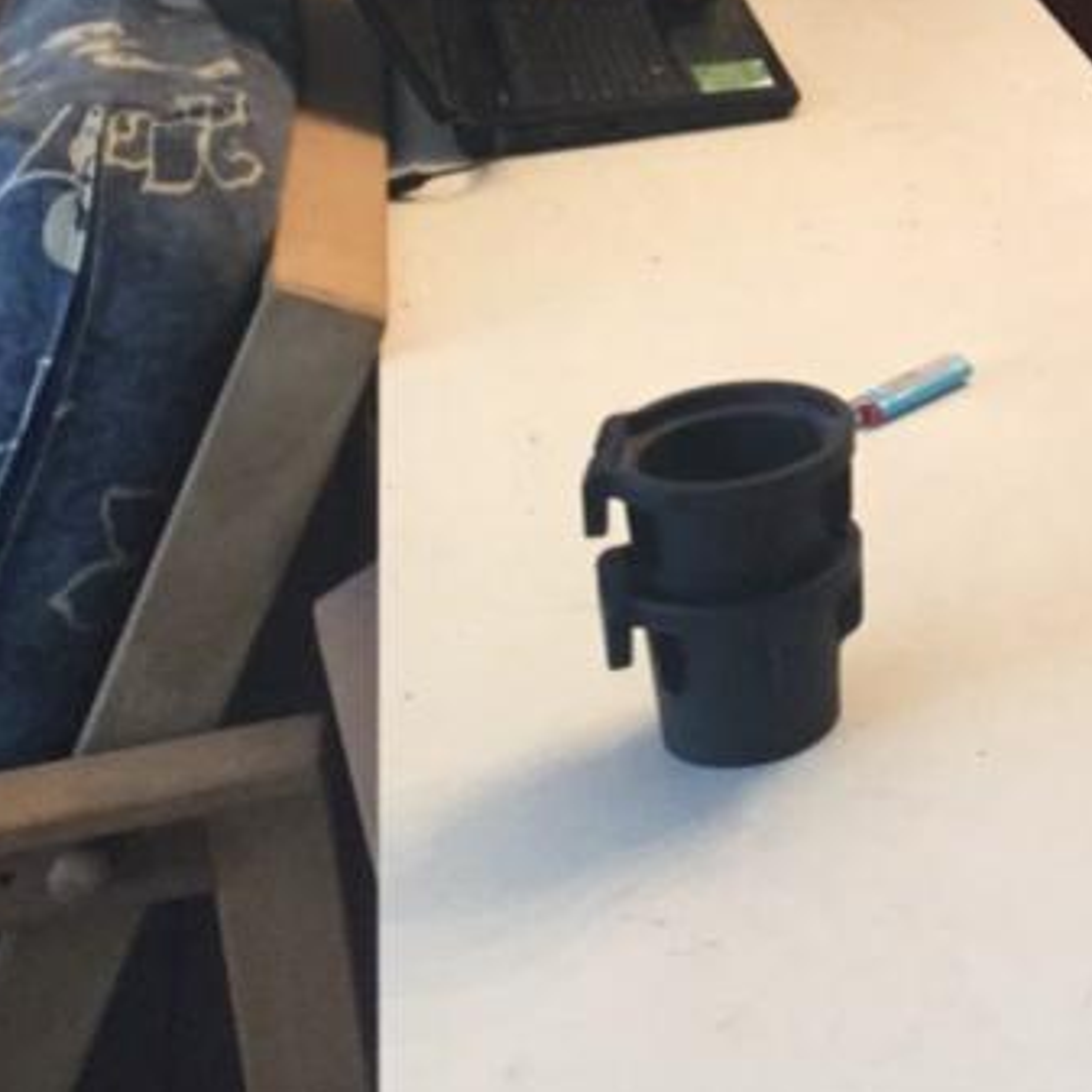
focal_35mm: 78
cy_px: -131
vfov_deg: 21.0
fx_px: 2784
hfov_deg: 19.9
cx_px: 1520
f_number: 2.2
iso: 250
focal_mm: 4.15
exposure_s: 1/20
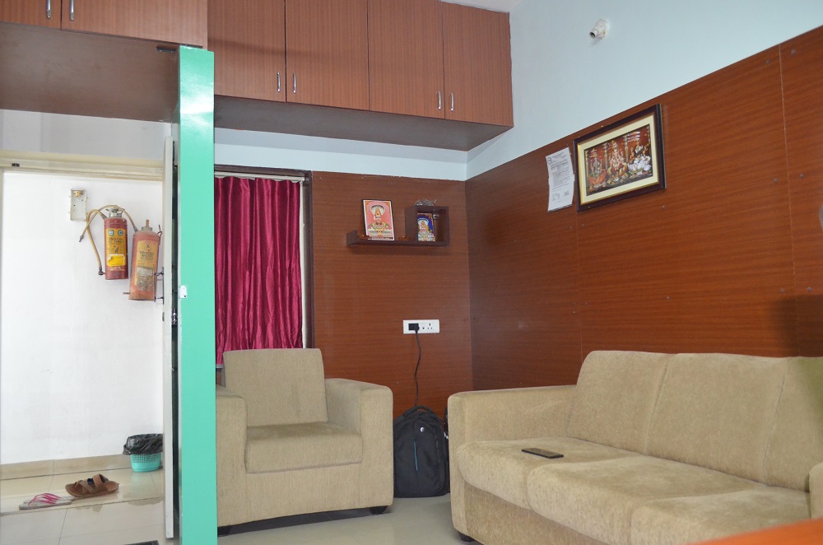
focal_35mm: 30
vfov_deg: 43.4
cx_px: 412
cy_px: 272
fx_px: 684
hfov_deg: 62.0
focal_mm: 20
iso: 3200
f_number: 3.8
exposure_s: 1/60
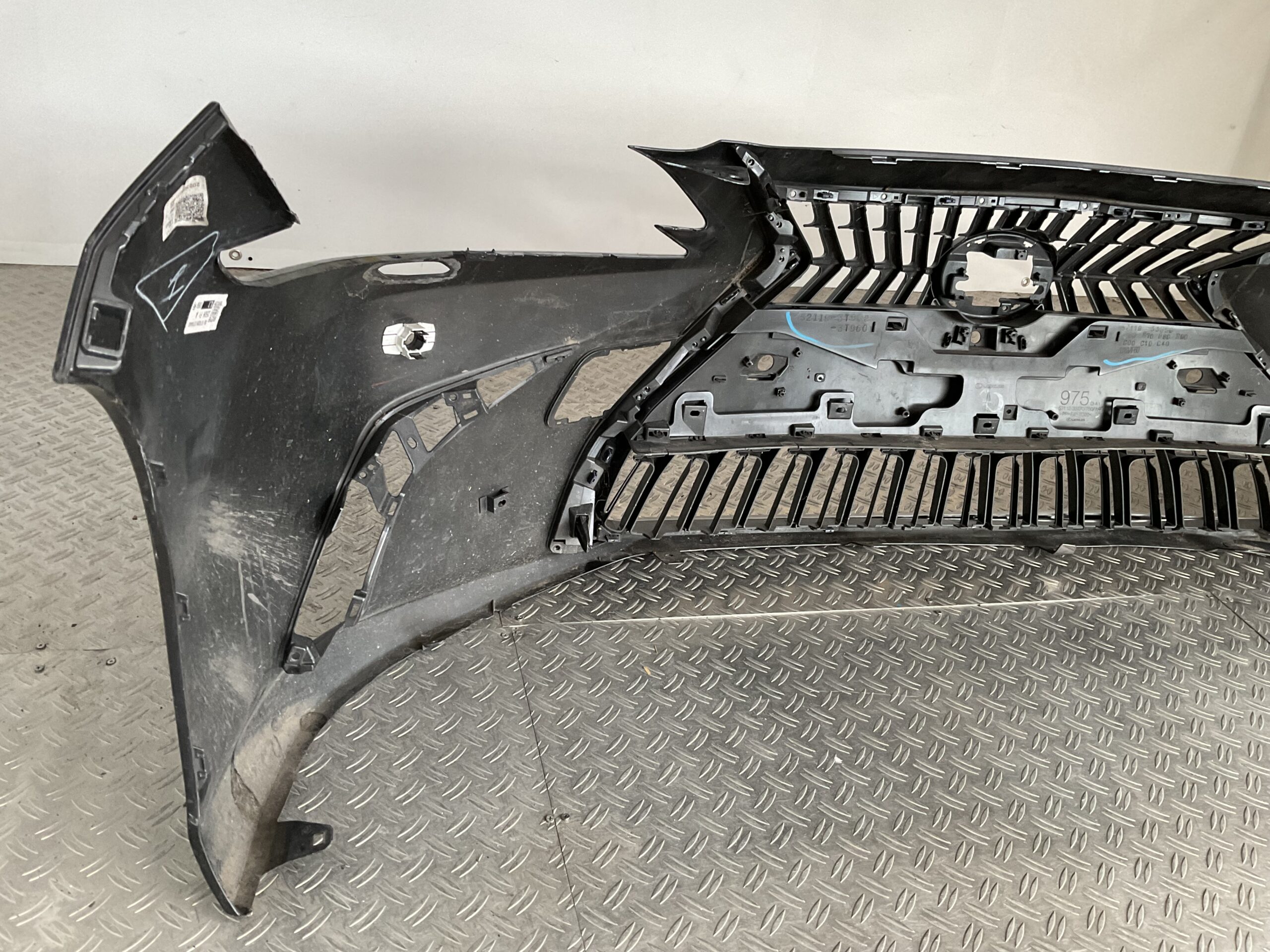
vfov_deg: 48.2
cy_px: 476
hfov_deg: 61.7
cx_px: 635
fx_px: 1064
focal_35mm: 29
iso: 100
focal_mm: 3
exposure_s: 1/60
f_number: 1.8
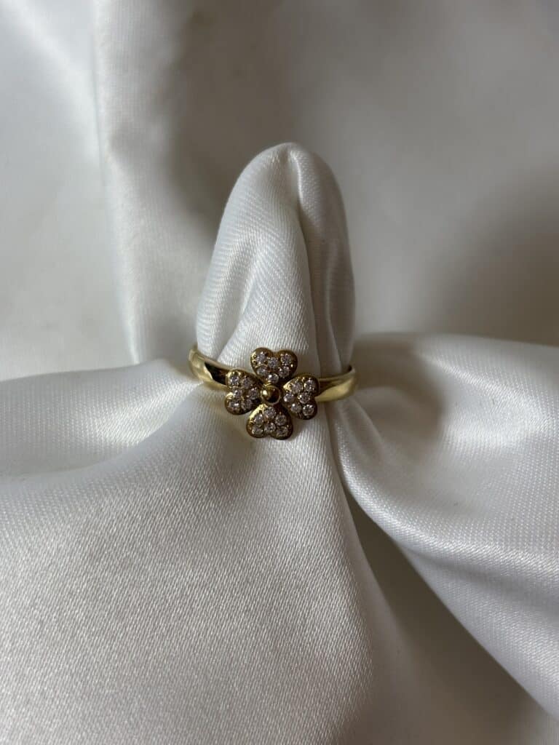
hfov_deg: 28.0
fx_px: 1120
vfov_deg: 36.8
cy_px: 372
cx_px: 280
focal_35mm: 52
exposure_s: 1/172
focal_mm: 5.96
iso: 32
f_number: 1.6
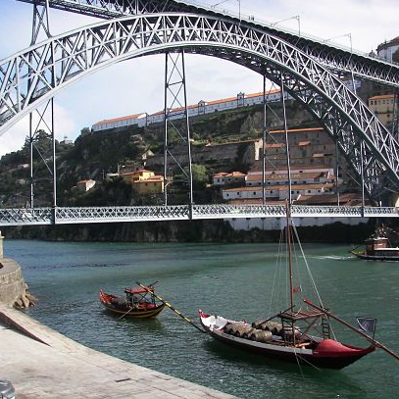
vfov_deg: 34.7
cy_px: 198
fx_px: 639
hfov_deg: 34.6
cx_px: 166
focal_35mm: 49
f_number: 2.8
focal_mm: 6.8
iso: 50
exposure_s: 1/640
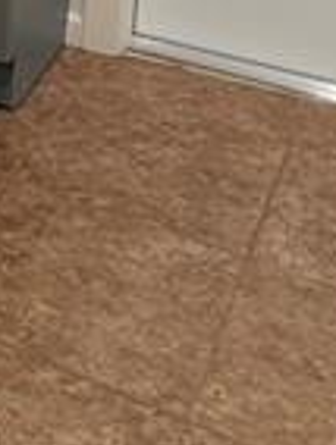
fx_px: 839
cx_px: -468
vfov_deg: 24.6
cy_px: -179
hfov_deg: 14.6
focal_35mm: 65
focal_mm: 2.02
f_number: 1.7
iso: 71
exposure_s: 1/60
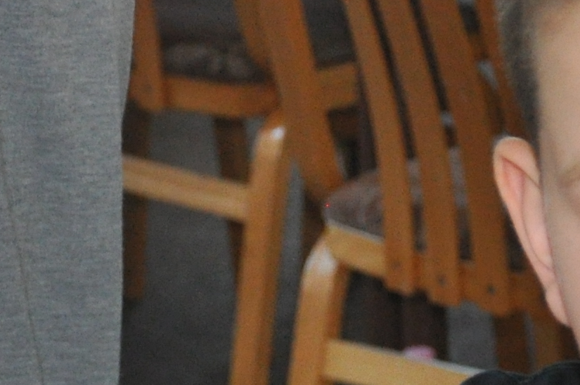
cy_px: 827
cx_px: 655
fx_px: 4264
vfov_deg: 5.1
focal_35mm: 265
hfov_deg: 7.7
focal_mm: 34
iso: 800
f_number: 4.2
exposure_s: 1/60
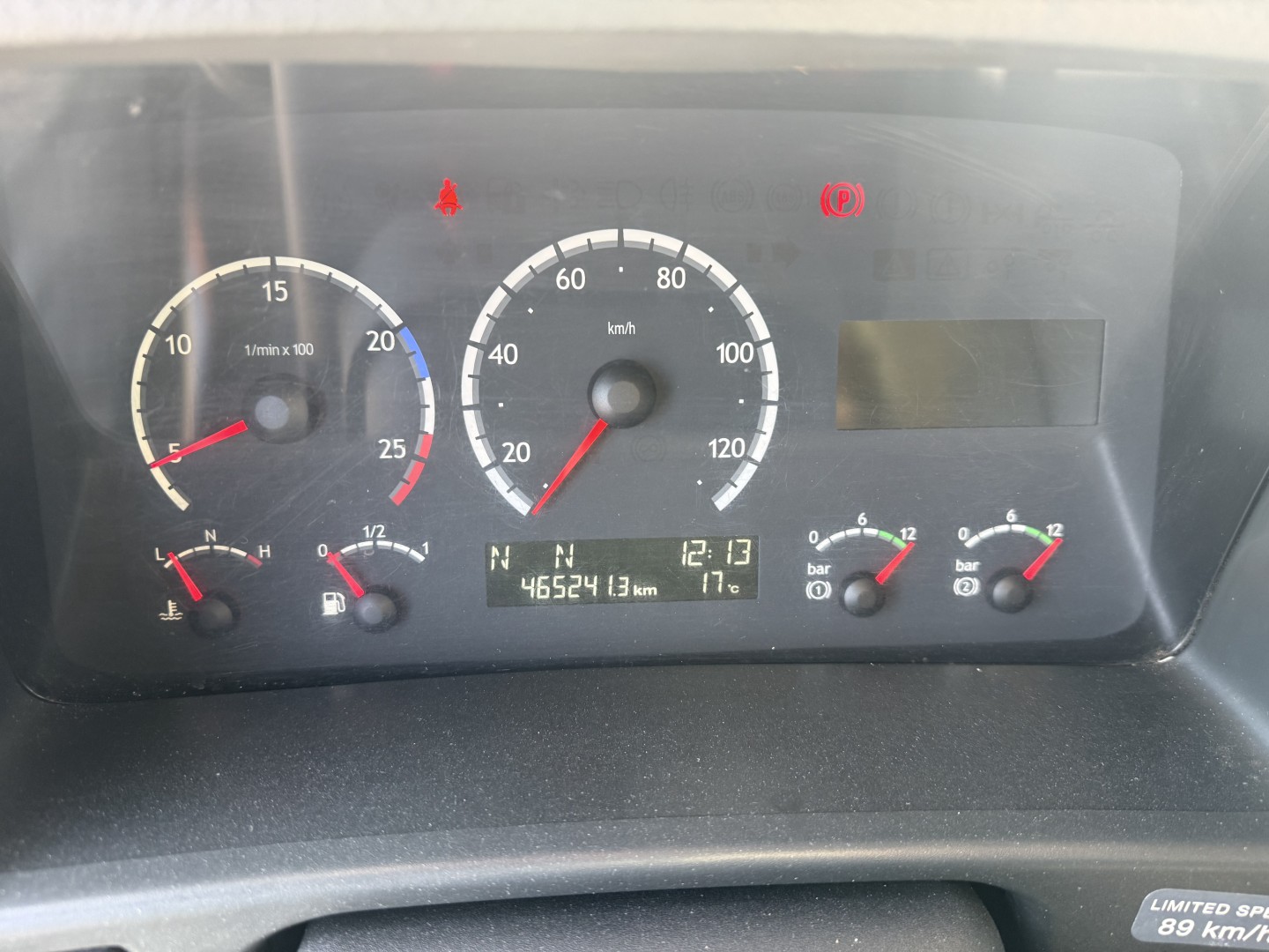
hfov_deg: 71.6
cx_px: 634
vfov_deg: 56.8
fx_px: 880
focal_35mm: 24
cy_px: 476
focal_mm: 6.76
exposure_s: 1/102
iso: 200
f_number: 1.78
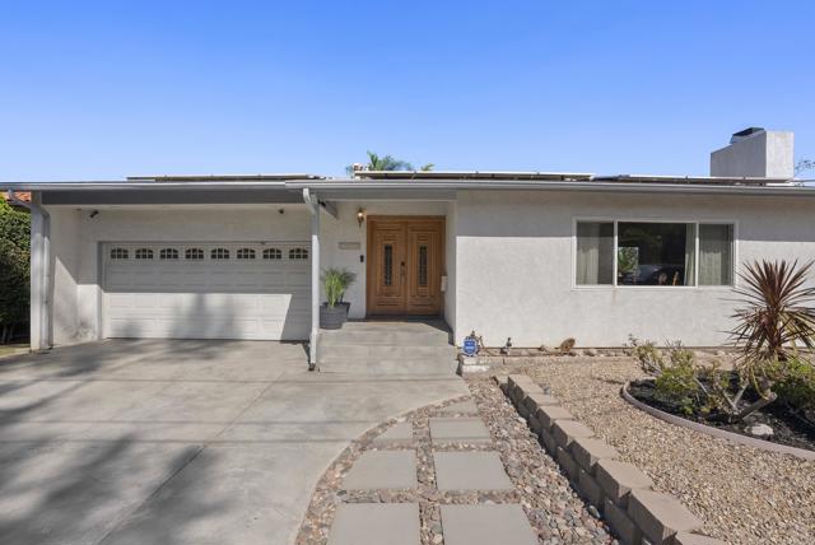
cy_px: 272
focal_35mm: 16
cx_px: 408
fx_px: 363
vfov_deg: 73.9
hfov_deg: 96.7
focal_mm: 16
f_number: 8
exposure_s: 1/640
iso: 500
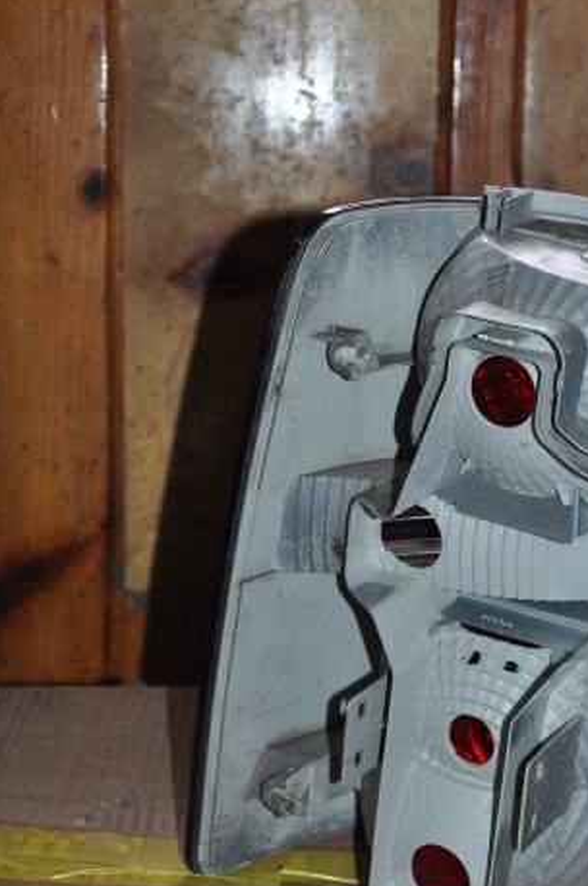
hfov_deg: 19.5
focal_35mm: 69
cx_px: 476
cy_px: 398
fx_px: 1696
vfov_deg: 29.3
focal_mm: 28
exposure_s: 1/60
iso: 720
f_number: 4
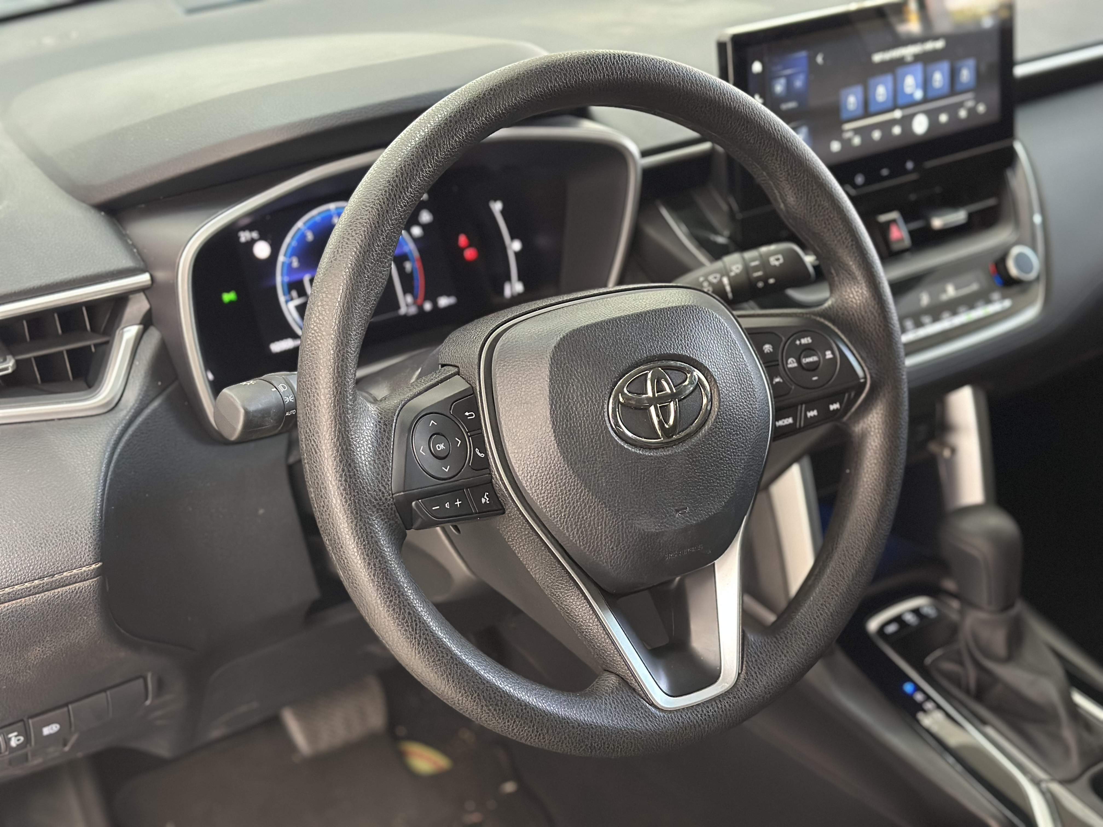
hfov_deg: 39.7
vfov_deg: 30.3
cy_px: 414
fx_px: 1529
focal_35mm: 48
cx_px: 552
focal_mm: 6.86
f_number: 1.78
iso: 640
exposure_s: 1/38
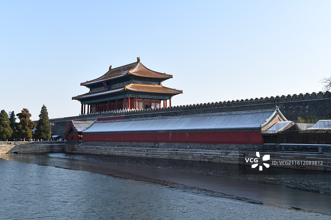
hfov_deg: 41.1
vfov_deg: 28.1
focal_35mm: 48
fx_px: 441
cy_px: 110
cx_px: 166
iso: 160
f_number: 8
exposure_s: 1/250
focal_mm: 48
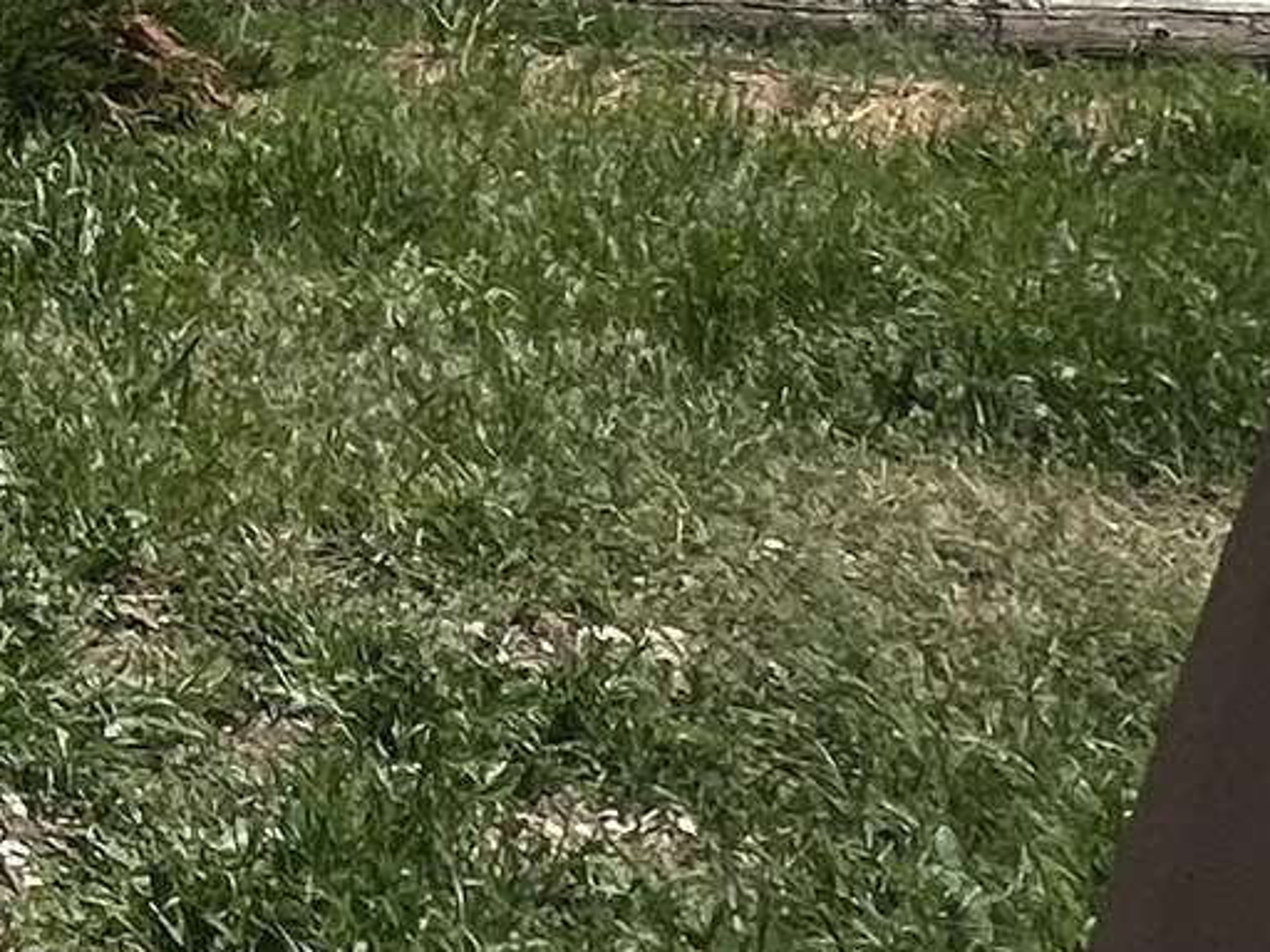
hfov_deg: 18.7
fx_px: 2862
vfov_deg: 15.0
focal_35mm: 78
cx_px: -1089
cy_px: -1002
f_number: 1.8
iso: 32
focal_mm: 1.57
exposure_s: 1/1980
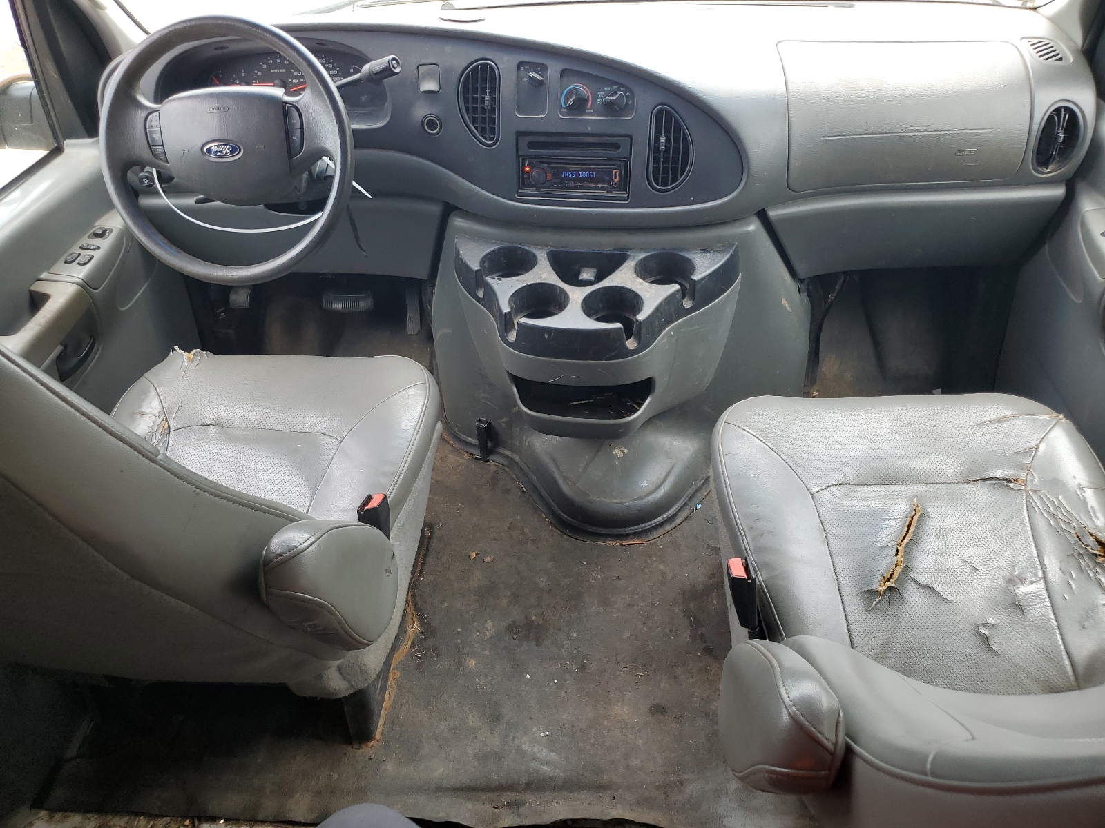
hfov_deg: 67.3
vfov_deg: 53.1
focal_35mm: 26
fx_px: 830
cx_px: 552
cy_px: 414
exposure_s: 1/213
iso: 50
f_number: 1.5
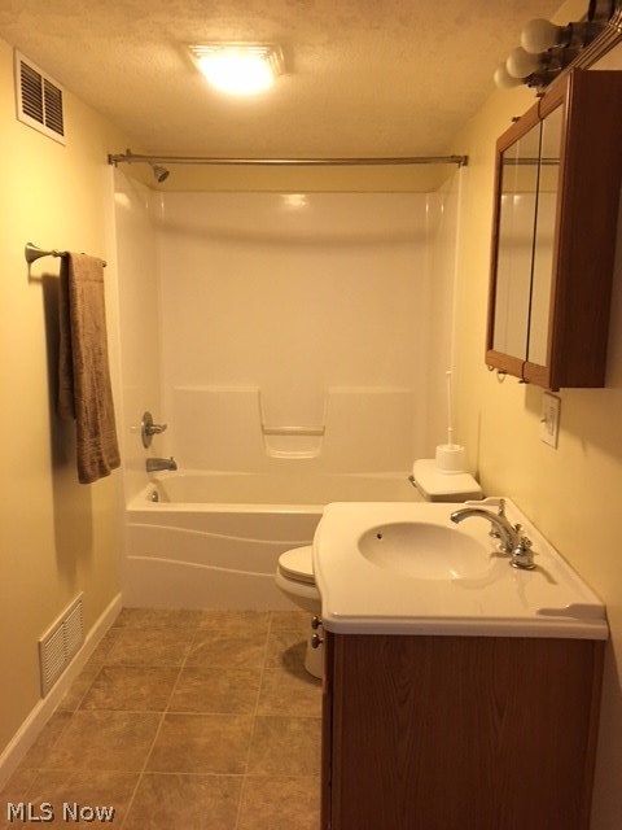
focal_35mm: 29
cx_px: 311
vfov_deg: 61.7
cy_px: 415
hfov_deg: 48.2
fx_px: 695
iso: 50
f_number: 2.2
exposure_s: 1/4
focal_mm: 4.15
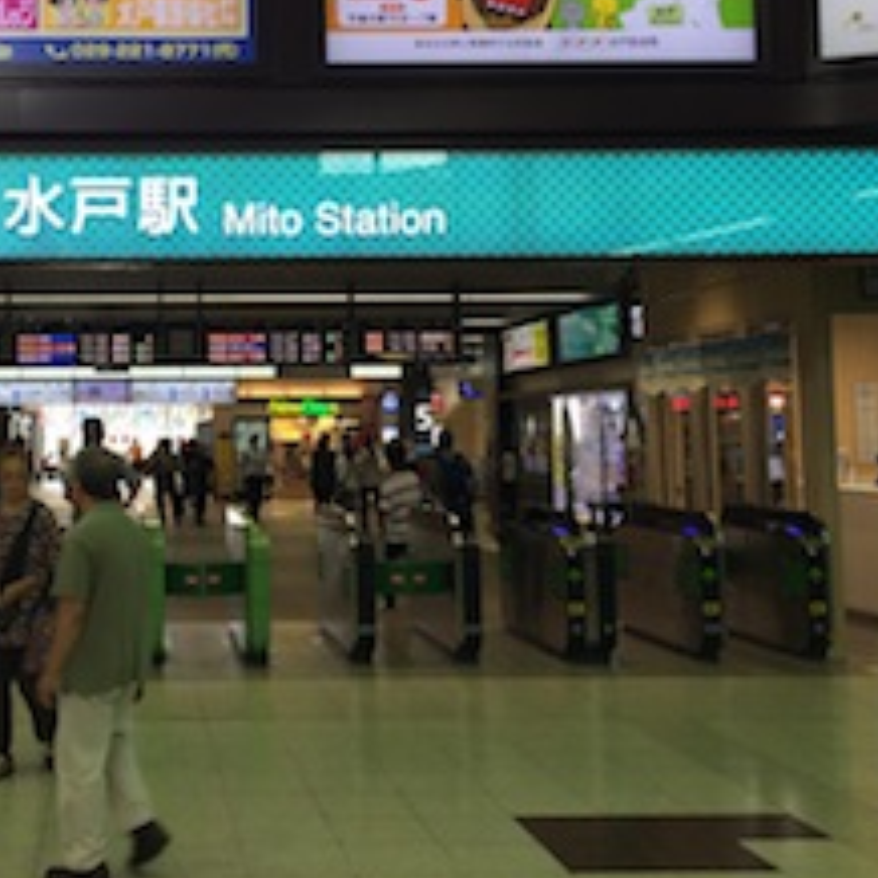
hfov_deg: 34.8
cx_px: 157
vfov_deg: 35.9
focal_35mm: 47
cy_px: 342
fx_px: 1349
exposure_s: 1/60
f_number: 2.2
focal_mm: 4.15
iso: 40
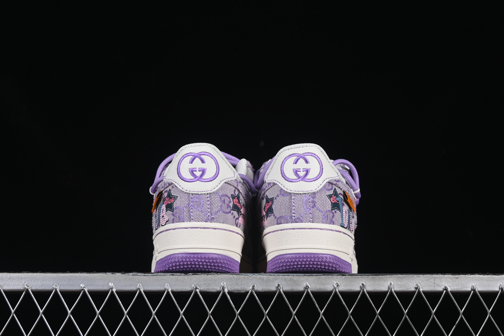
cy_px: 168
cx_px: 252
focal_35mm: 75
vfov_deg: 18.2
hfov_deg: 27.0
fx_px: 1050
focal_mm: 50
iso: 160
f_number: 8
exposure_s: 1/80
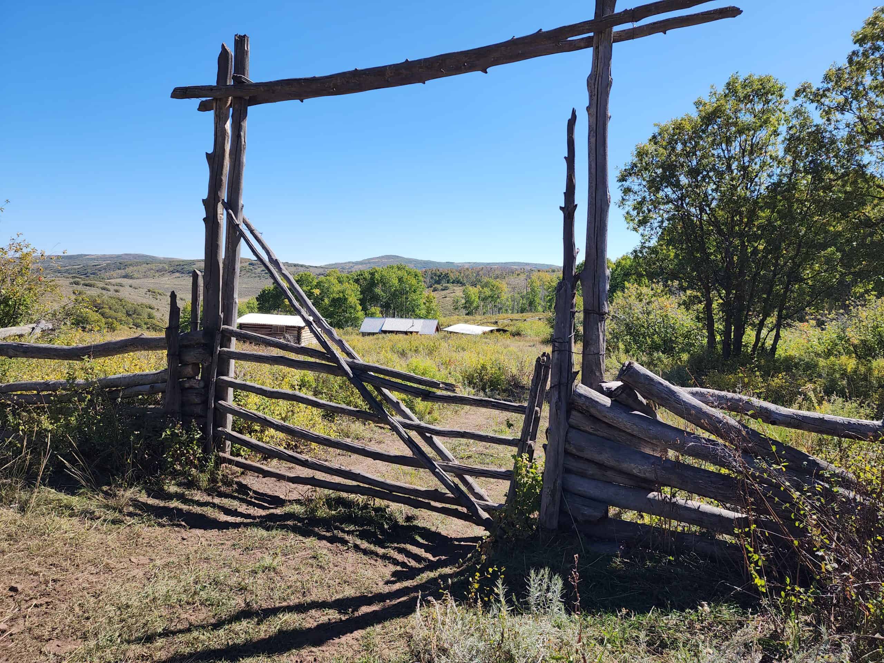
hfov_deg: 73.9
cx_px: 442
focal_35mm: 23
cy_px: 332
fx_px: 587
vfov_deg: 58.9
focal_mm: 6.4
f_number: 1.8
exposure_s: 1/769
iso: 12
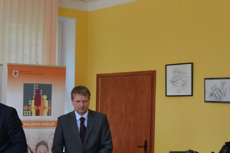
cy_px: 111
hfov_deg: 29.5
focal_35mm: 63
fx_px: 402
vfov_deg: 21.4
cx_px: -7
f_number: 5.6
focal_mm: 18
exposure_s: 1/125
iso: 400
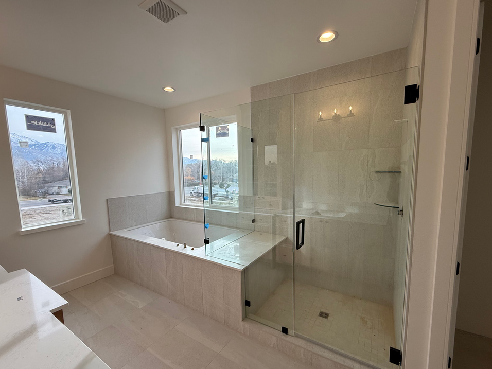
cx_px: 254
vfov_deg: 81.7
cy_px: 194
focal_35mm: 15
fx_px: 213
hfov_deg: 98.1
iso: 64
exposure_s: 1/357
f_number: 2.2
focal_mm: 2.22
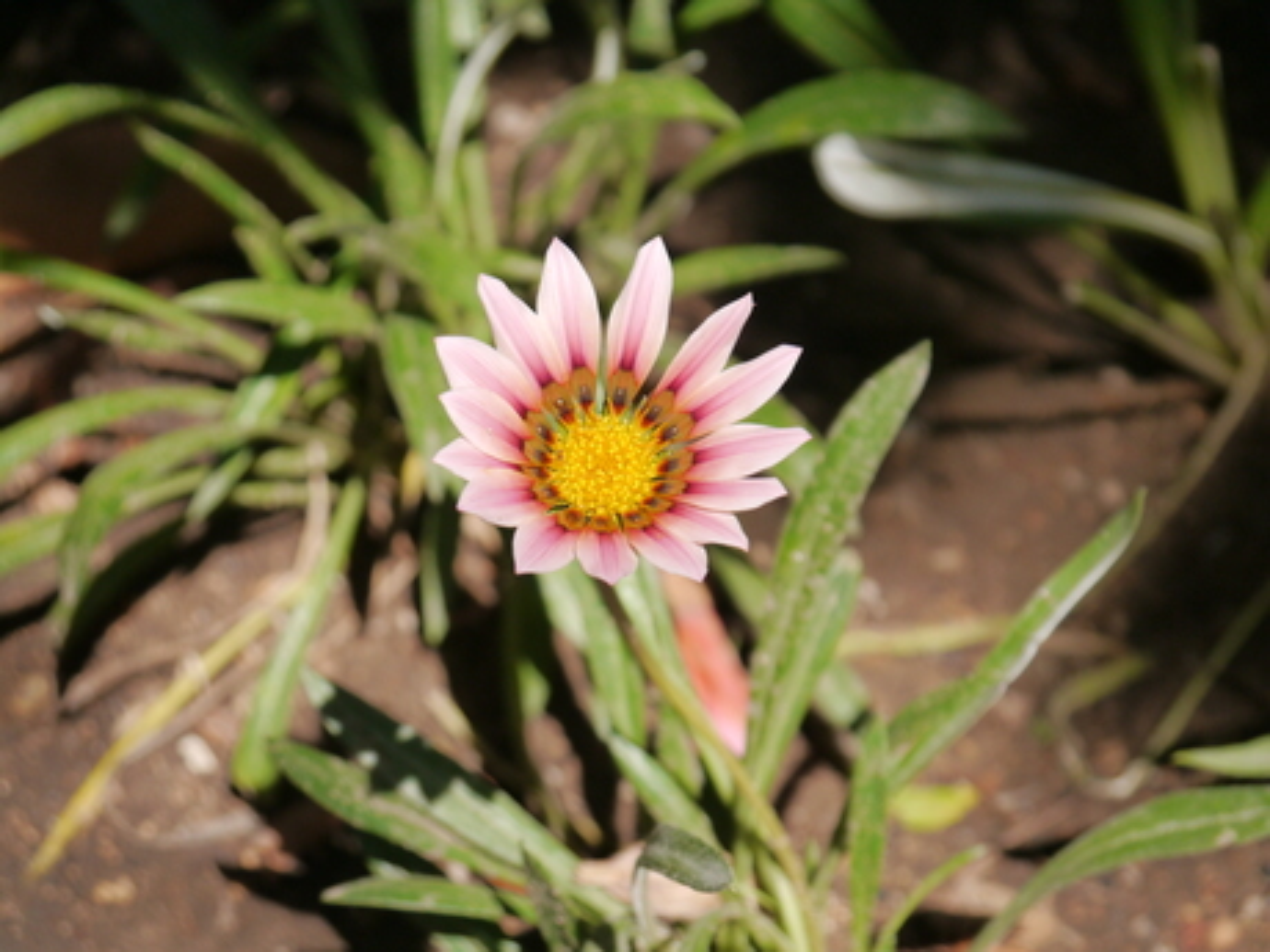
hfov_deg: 23.3
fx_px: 3082
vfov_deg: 17.6
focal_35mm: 84
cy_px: 476
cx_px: 635
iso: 160
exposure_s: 1/500
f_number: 5.6
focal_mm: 42
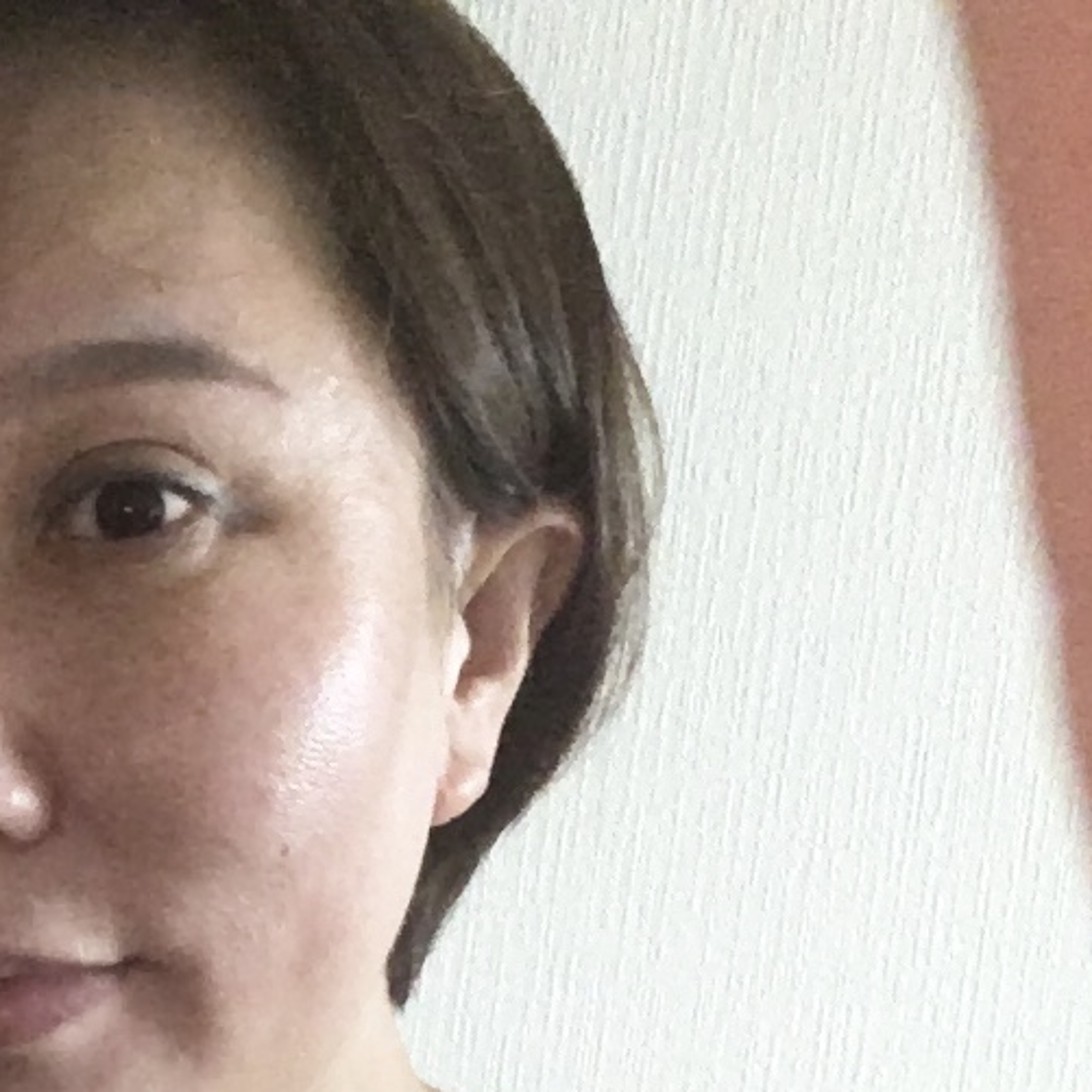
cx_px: -111
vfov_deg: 23.8
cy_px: 1044
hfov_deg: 23.2
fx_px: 2498
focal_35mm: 70
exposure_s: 1/20
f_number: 2.4
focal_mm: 2.15
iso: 320
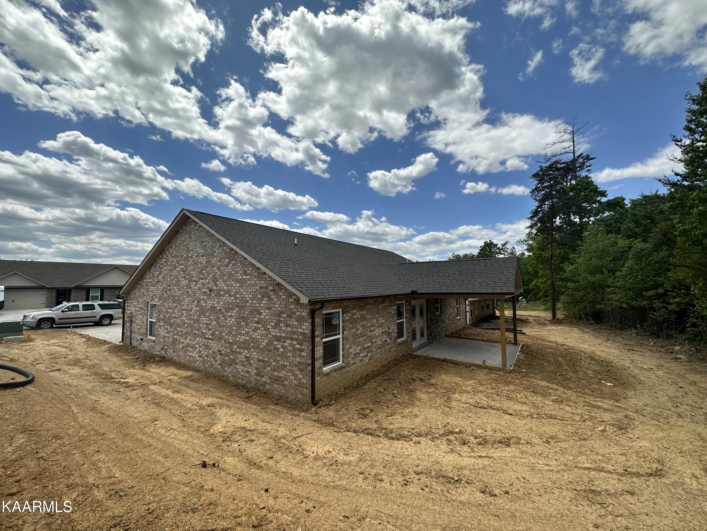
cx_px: 354
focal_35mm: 14
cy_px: 266
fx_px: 286
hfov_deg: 102.1
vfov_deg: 85.7
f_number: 2.2
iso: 50
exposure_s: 1/2618
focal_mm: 2.22
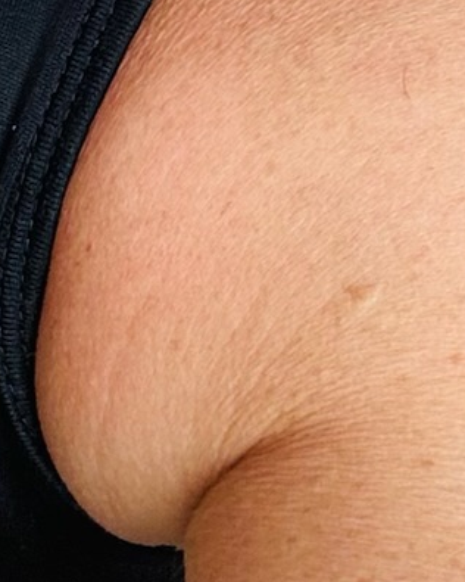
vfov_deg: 11.1
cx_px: -60
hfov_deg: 10.0
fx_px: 2615
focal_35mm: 152
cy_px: -709
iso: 50
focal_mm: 2.69
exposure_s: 1/111
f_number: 1.9
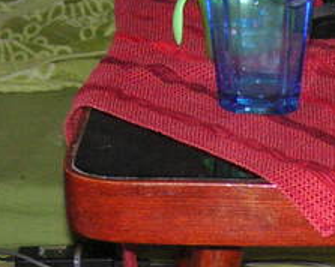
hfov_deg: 10.8
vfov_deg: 8.6
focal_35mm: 175
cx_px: 451
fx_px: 1734
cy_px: 429
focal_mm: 8.4
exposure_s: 1/45
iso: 160
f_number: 3.4
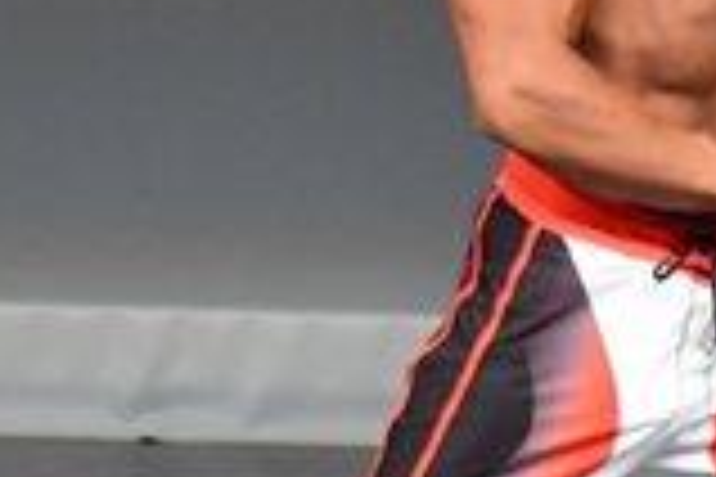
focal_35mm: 1831
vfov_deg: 0.8
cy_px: 270
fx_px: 36414
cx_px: 610
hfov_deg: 1.1
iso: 5000
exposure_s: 1/400
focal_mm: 250
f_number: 5.6
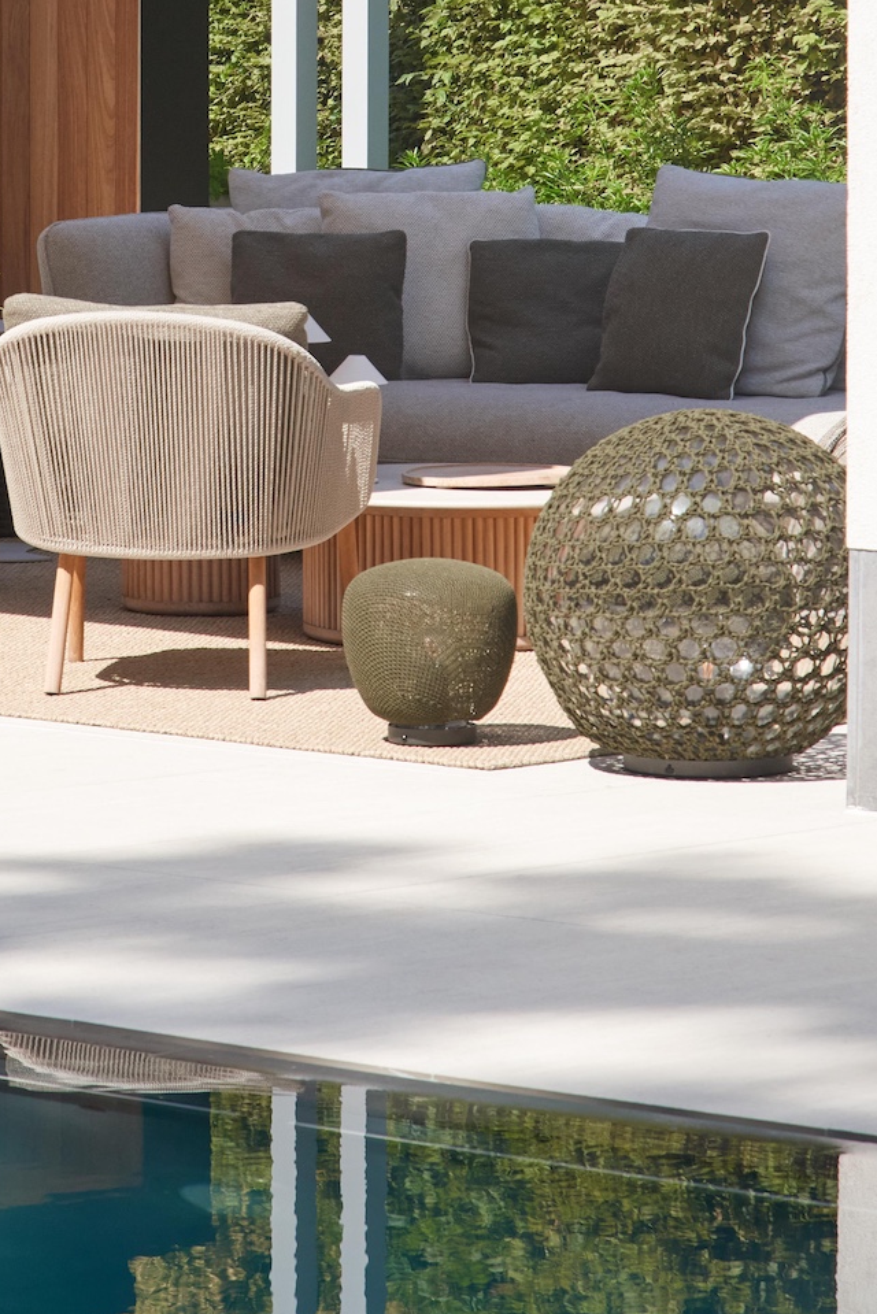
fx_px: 6791
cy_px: -111
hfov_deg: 7.4
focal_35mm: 186
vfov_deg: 10.9
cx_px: 158
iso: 400
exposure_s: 1/1250
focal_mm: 85
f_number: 9
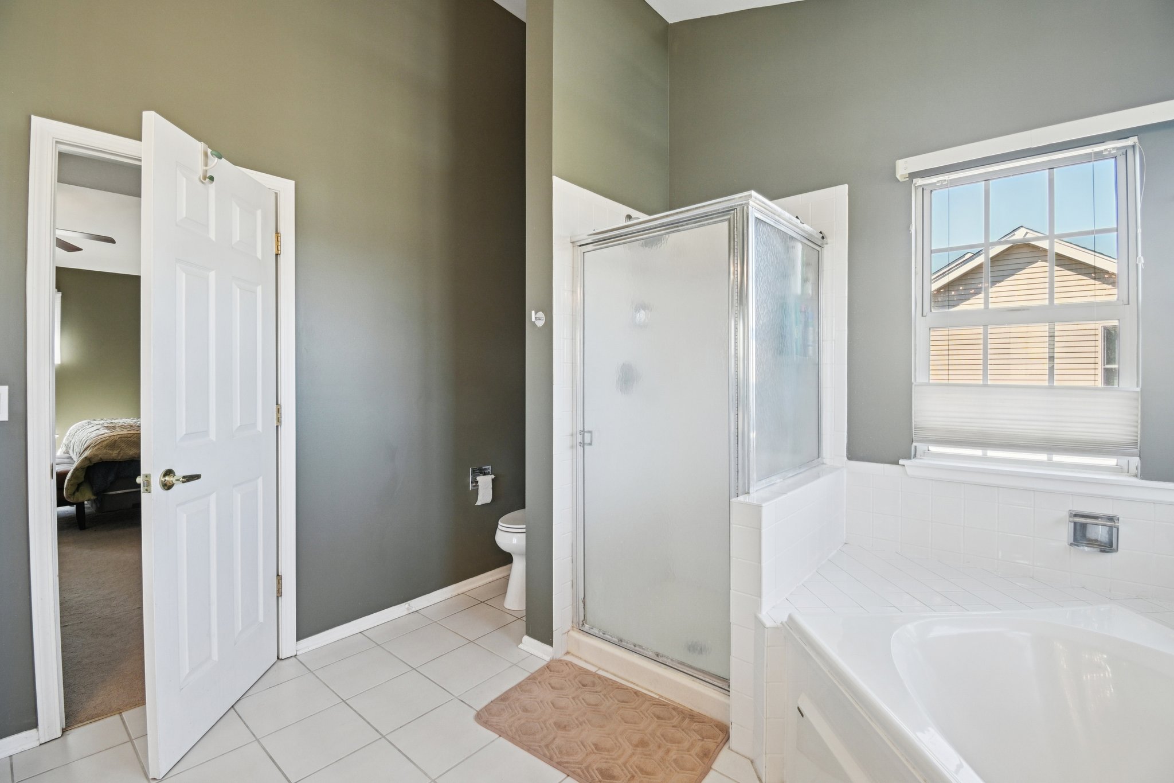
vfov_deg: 77.3
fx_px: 489
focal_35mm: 15
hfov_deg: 100.4
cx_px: 587
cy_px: 392
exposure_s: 1/15
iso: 100
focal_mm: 10
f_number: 8
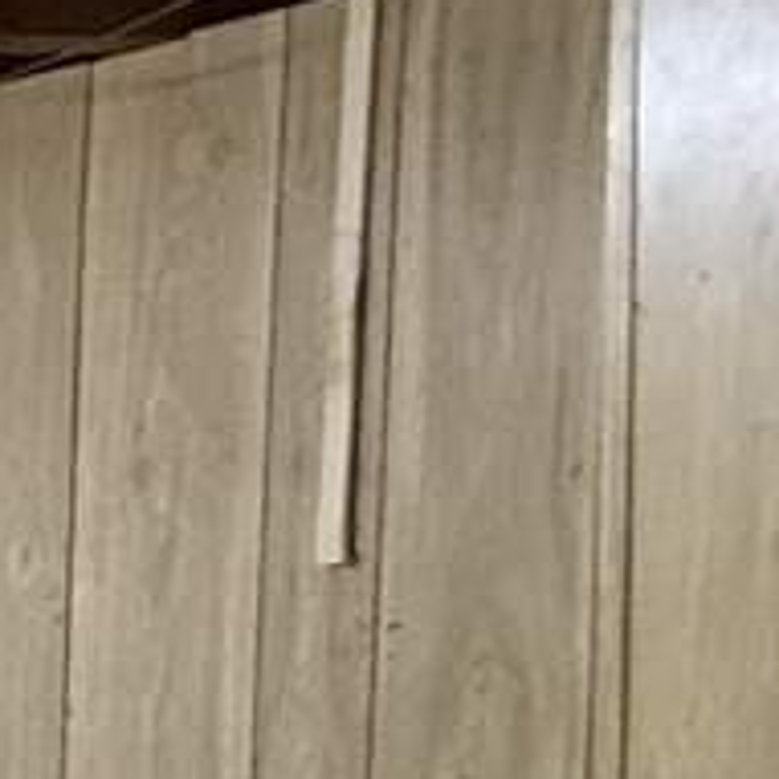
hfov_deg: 10.4
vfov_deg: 20.6
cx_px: -1766
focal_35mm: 83
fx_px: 2113
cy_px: 628
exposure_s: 1/60
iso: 320
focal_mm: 2.22
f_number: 2.2
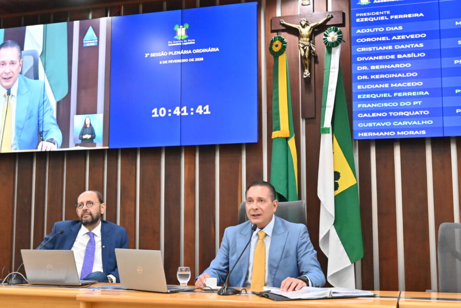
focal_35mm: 49
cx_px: 231
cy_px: 154
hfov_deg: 40.3
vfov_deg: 27.5
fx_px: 628
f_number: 5.6
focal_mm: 32
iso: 6400
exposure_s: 1/200
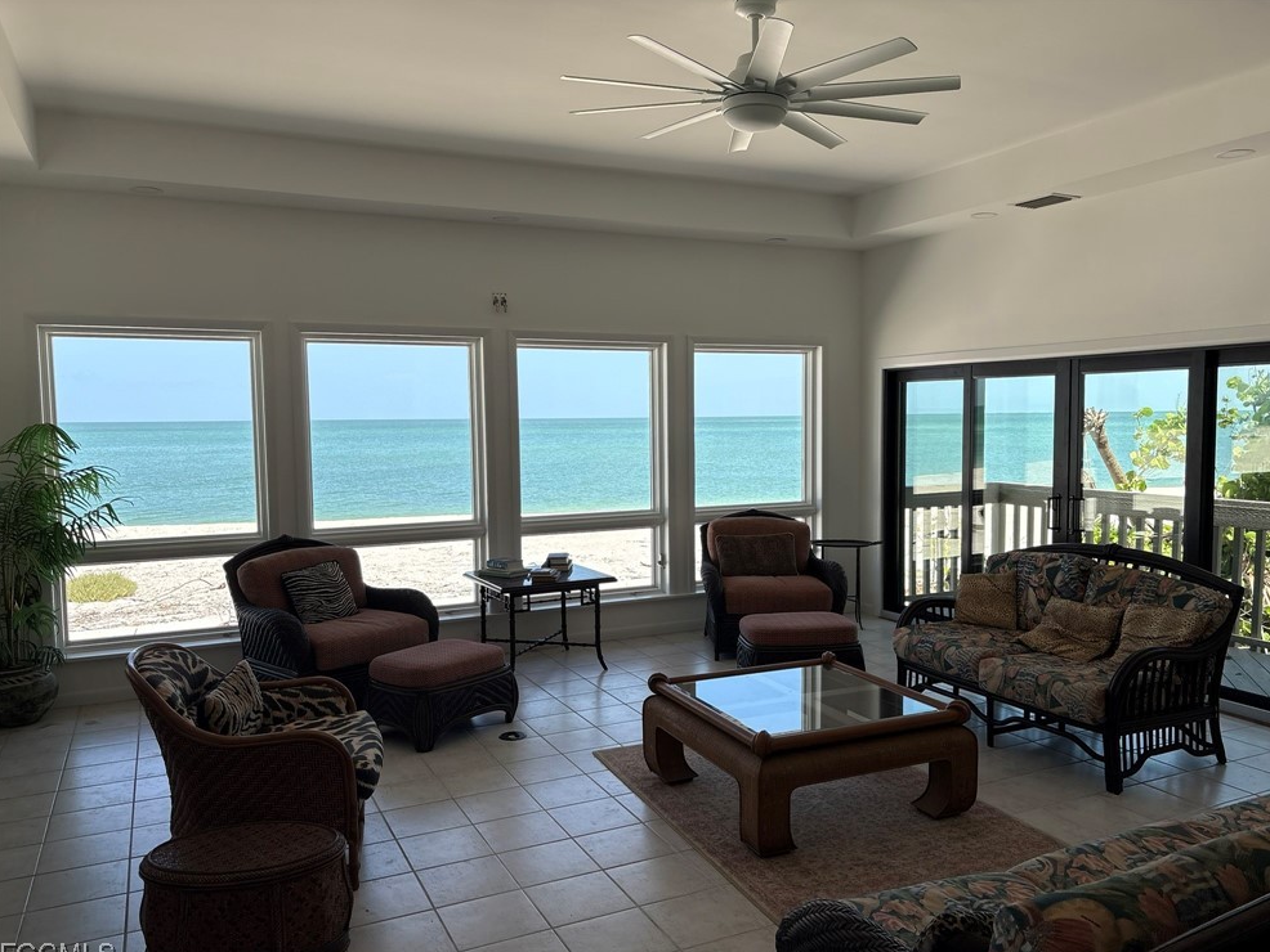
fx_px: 991
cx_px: 652
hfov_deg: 65.3
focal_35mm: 27
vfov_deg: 51.4
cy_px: 489
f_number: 1.6
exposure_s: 1/1032
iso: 50
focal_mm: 5.96
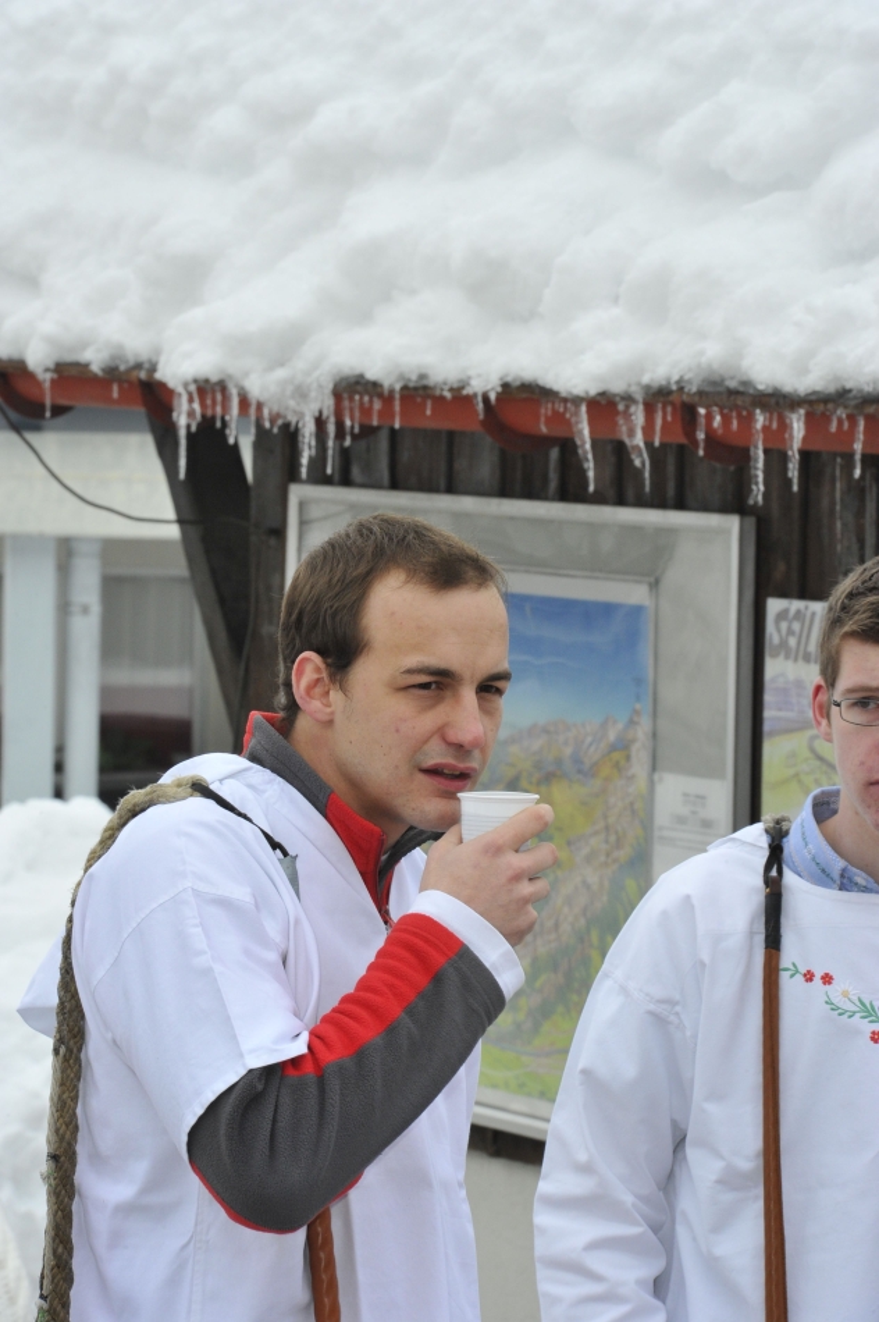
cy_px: 661
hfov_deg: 6.9
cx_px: 440
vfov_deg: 10.3
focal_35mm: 200
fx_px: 7335
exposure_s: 1/250
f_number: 20
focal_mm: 200
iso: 2000
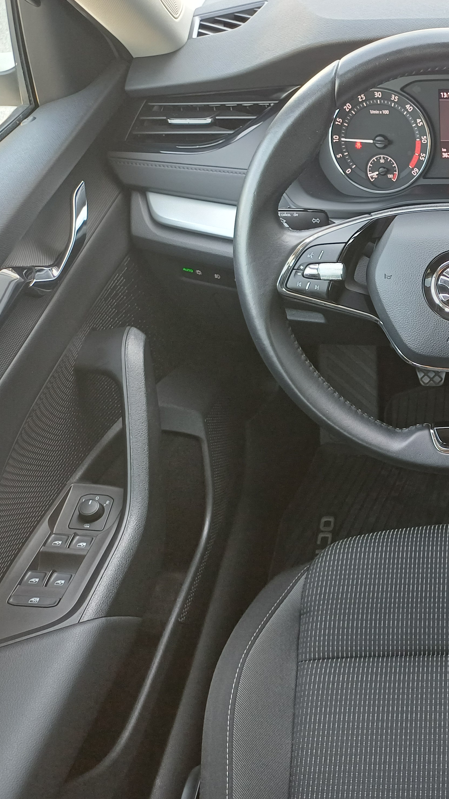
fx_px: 783
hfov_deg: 28.3
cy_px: 405
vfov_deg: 54.0
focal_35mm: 37
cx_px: 524
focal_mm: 4.65
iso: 160
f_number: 1.8
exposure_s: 1/50
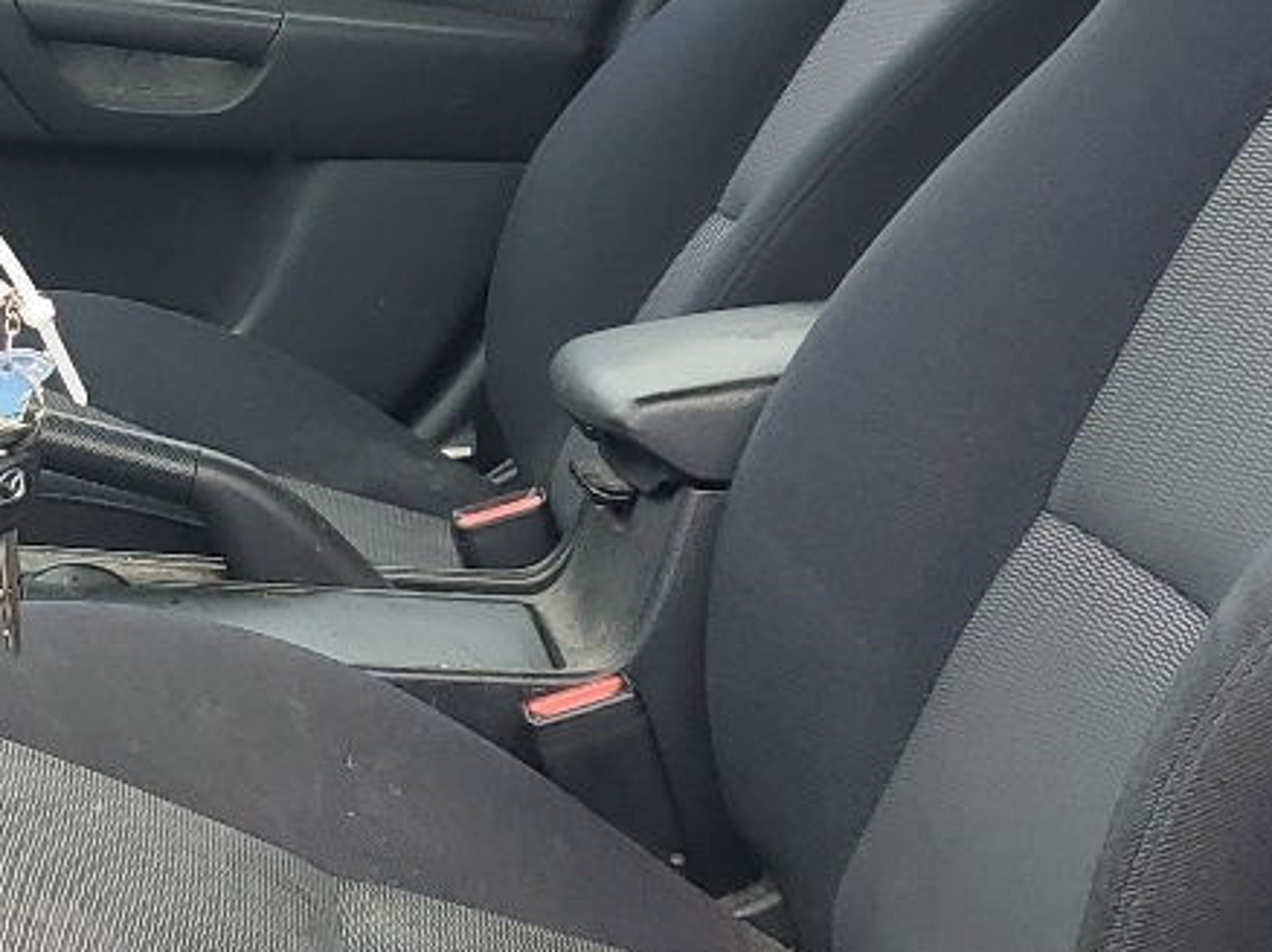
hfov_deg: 19.8
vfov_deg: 15.5
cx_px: -105
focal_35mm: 95
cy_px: 296
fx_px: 3489
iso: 50
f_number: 1.5
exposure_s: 1/370
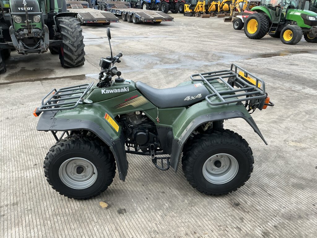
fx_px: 256
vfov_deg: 49.7
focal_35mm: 28
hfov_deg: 63.4
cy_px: 119
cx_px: 158
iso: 20
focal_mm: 3
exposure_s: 1/232
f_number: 1.8
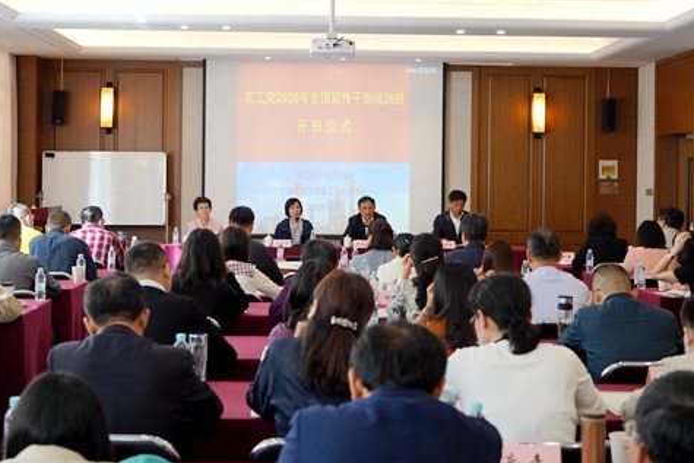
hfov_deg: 41.1
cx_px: 362
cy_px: 221
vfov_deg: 28.1
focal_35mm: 48
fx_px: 926
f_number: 4
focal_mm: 38
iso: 1600
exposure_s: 1/160
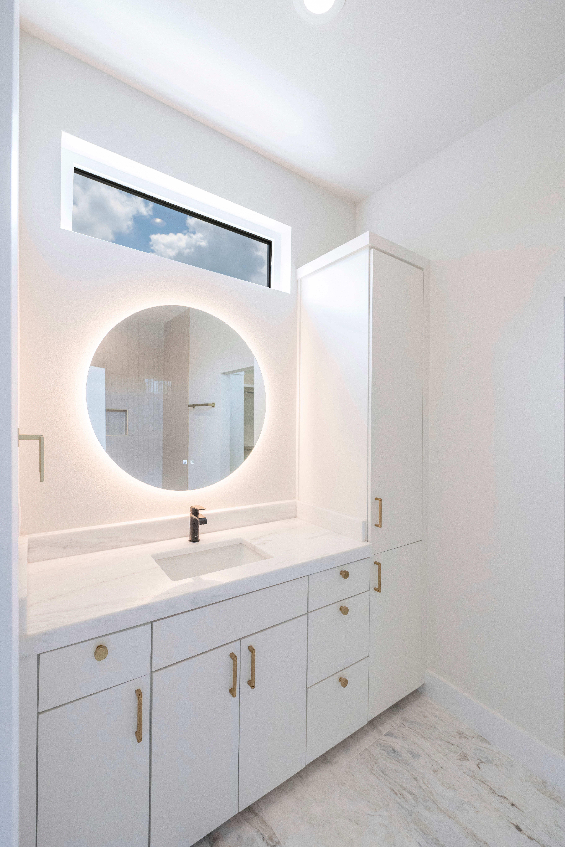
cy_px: 424
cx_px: 282
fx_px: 353
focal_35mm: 15
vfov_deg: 100.4
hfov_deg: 77.3
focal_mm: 15
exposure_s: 1/250
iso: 800
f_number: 5
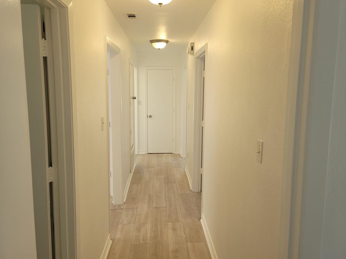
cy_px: 126
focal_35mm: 26
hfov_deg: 67.3
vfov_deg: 53.0
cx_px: 174
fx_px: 260
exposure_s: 1/120
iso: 80
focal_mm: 7
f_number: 1.8
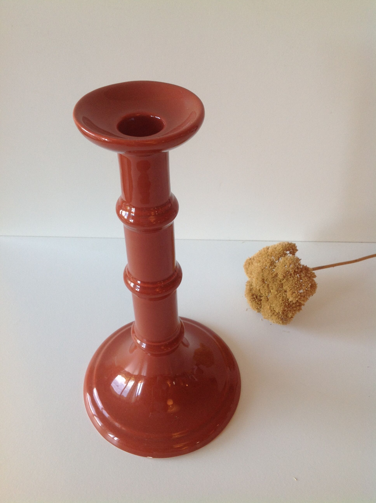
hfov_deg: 40.6
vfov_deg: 52.7
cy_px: 252
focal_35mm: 35
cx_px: 188
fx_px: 508
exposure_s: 1/33
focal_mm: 4.28
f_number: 2.4
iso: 64
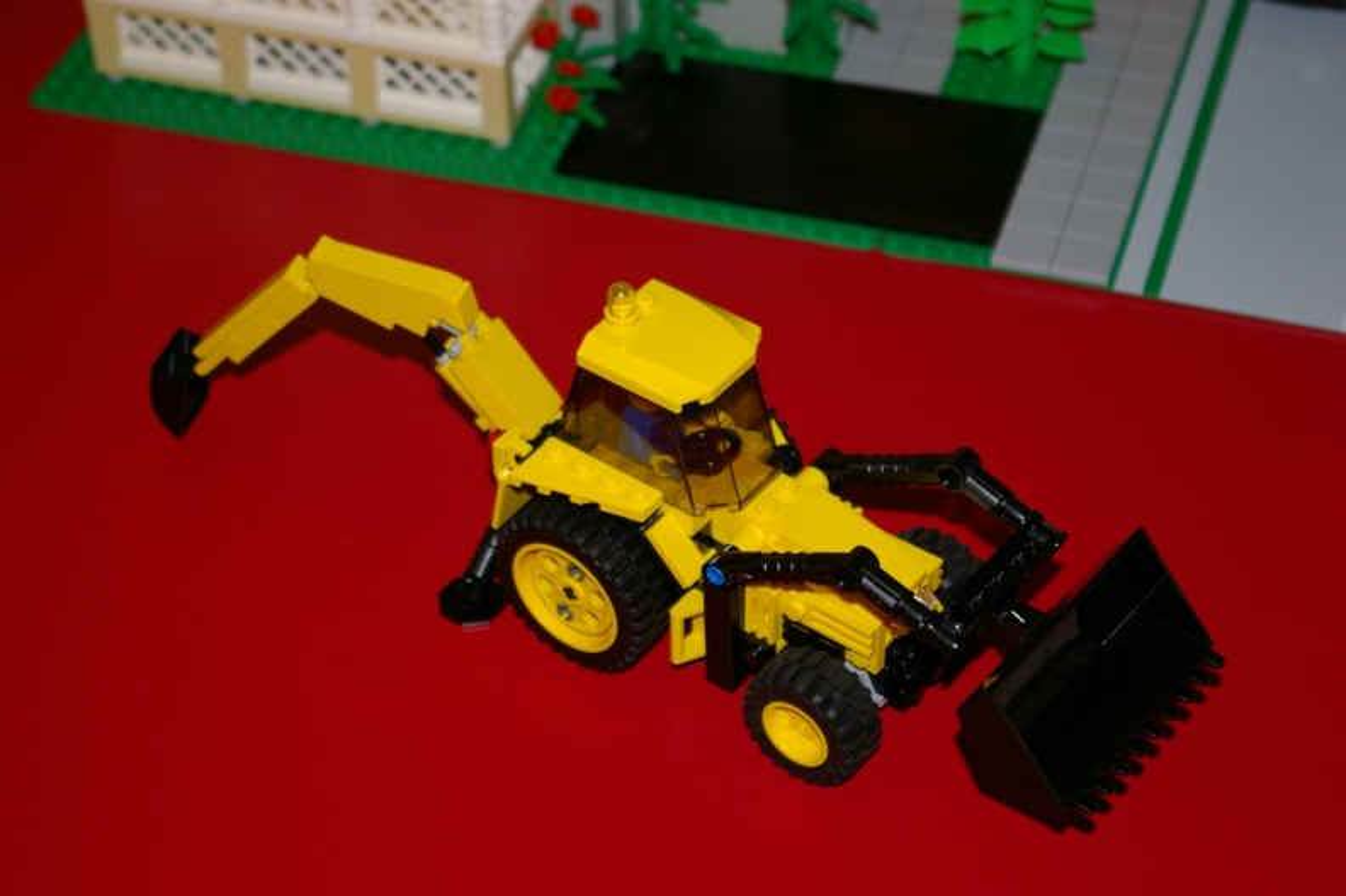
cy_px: 448
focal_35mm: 82
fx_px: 3083
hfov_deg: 24.6
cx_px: 673
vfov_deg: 16.5
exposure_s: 1/60
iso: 400
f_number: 5.6
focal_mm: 55
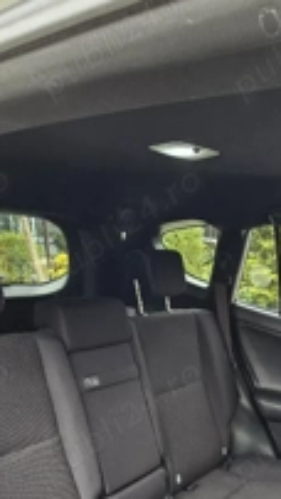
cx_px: 170
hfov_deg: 41.4
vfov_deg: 57.9
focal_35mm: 28
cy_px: 452
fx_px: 370
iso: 64
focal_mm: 2.2
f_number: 2.2
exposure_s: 1/120
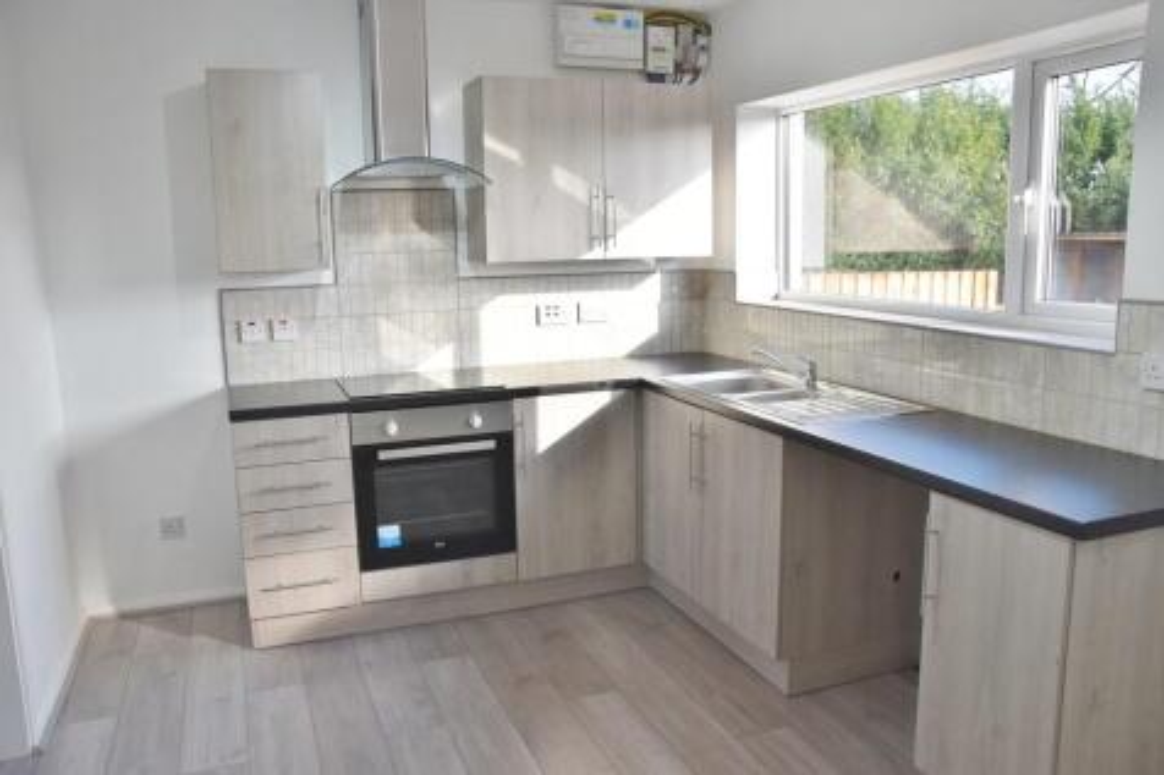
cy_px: 388
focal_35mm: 27
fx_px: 873
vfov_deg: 47.9
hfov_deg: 67.4
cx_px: 582
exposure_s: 1/250
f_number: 5.6
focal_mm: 18
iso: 400
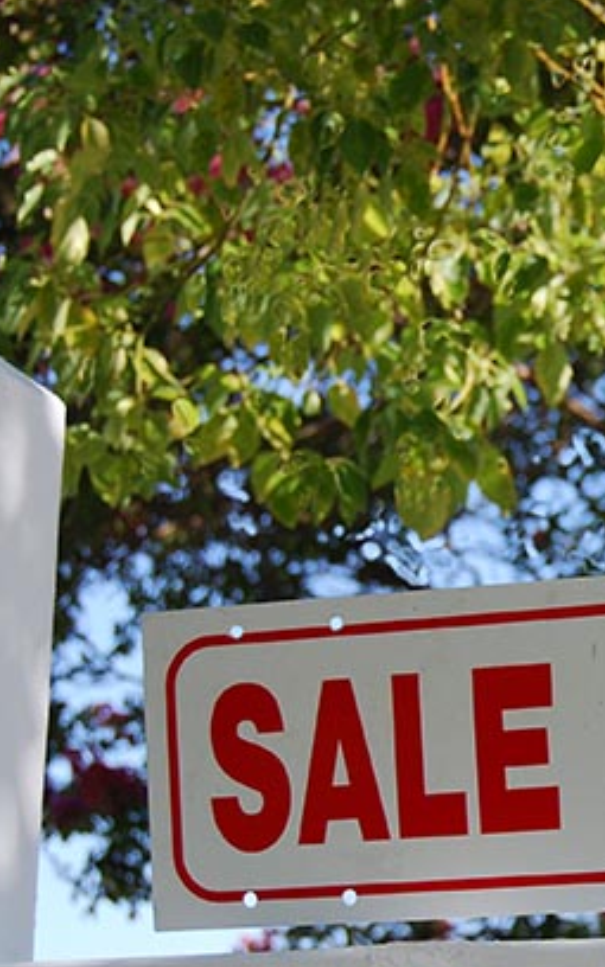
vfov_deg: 17.6
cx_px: 740
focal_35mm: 118
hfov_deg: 10.9
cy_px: 581
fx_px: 3116
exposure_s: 1/500
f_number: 4.8
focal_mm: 35
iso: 200
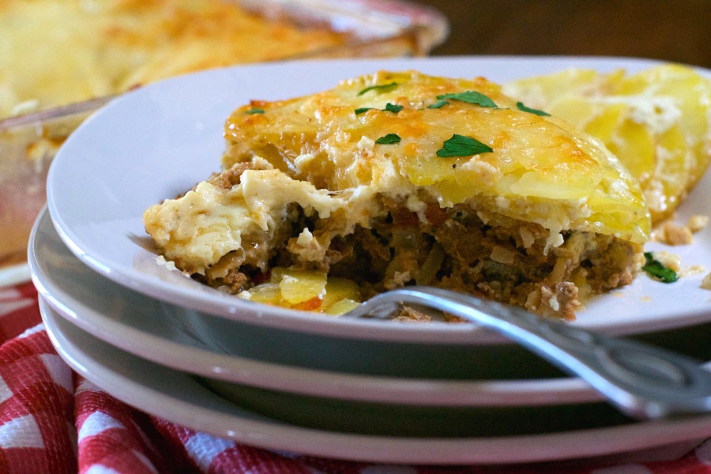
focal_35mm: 75
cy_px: 237
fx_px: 1481
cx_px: 356
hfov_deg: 27.0
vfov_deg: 18.2
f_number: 5.6
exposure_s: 1/125
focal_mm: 50
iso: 3200
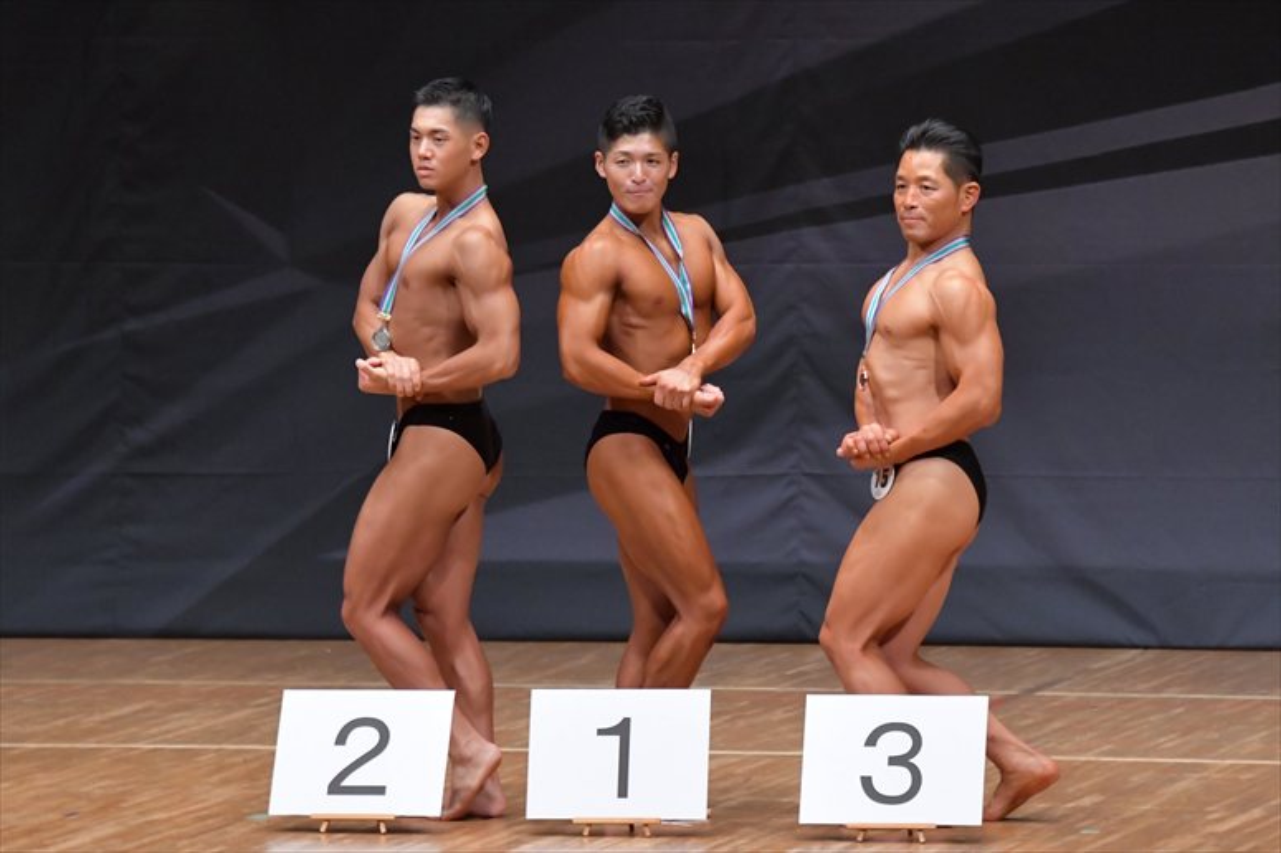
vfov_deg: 4.8
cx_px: 640
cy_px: 426
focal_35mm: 285
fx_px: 10136
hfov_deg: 7.2
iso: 6400
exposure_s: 1/400
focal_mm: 190
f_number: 5.6
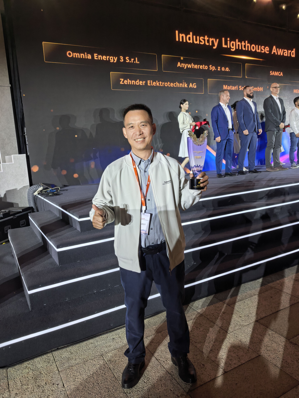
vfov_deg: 69.4
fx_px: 288
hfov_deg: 54.9
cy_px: 199
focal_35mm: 25
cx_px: 150
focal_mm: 5.75
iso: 200
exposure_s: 1/52.2
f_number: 4
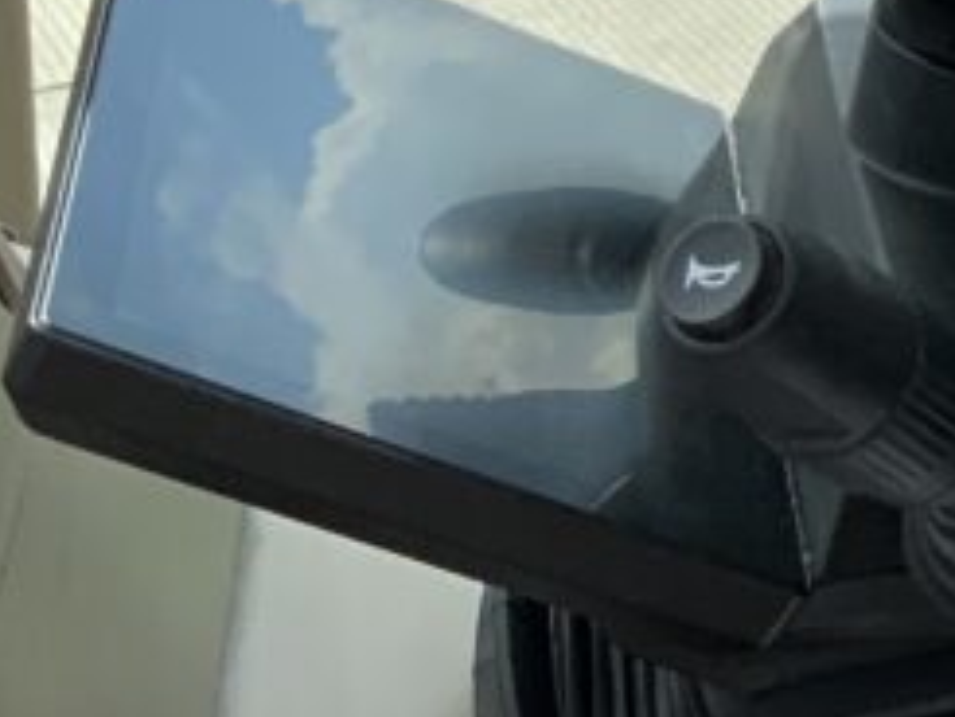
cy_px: -744
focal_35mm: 121
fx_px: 3340
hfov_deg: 14.3
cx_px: 1738
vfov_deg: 11.1
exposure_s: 1/1015
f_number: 1.8
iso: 16
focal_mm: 3
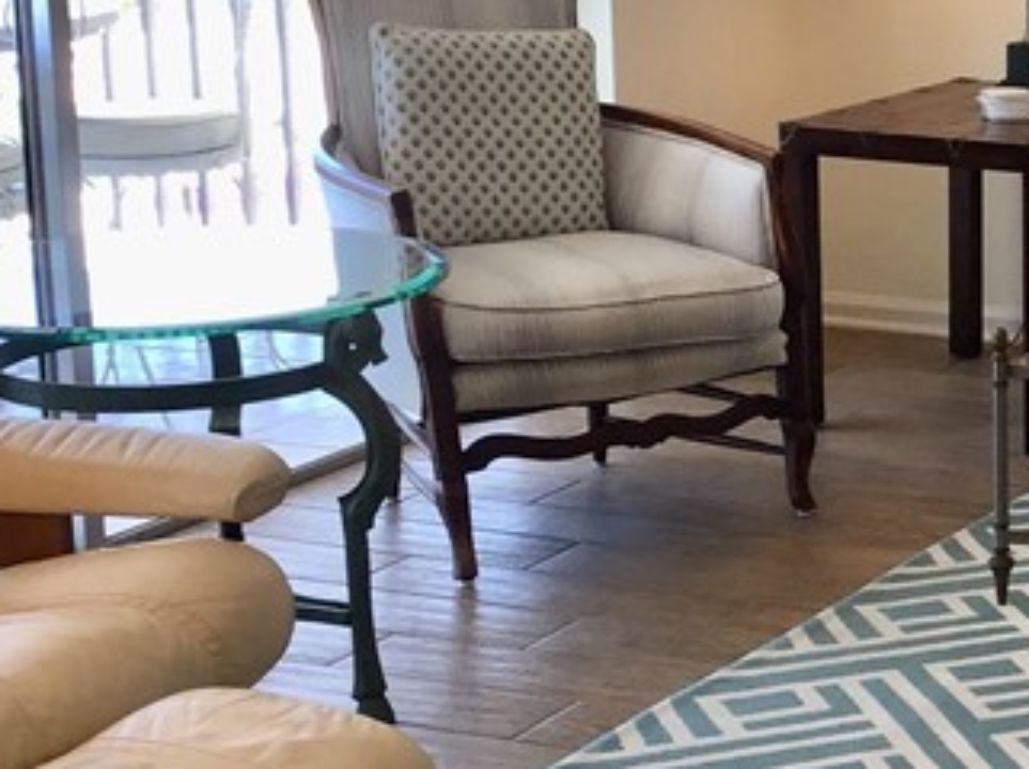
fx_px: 2940
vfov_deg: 14.9
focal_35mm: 99
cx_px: 1375
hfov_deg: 18.4
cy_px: 247
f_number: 2.4
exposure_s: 1/40
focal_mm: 3.3
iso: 25
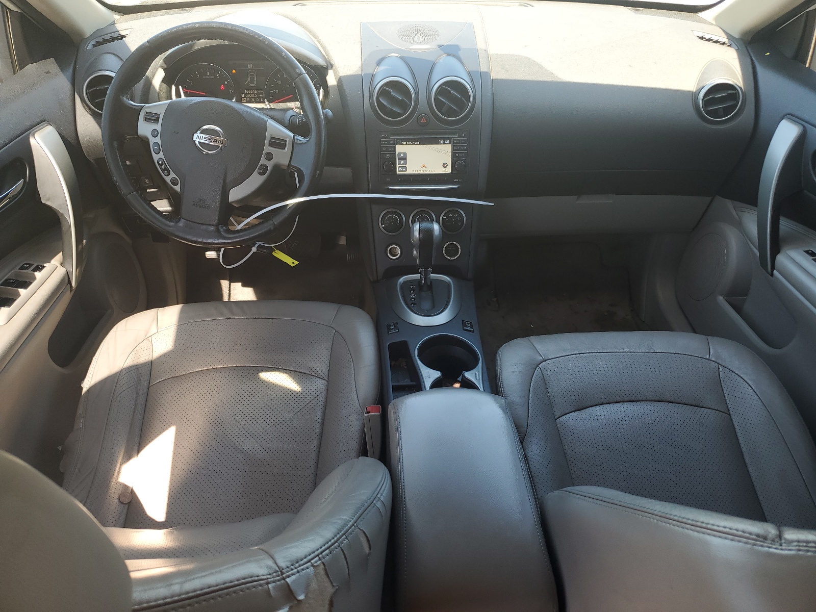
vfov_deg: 53.1
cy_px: 306
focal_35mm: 26
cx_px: 408
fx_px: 613
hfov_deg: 67.3
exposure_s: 1/172
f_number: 1.5
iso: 50
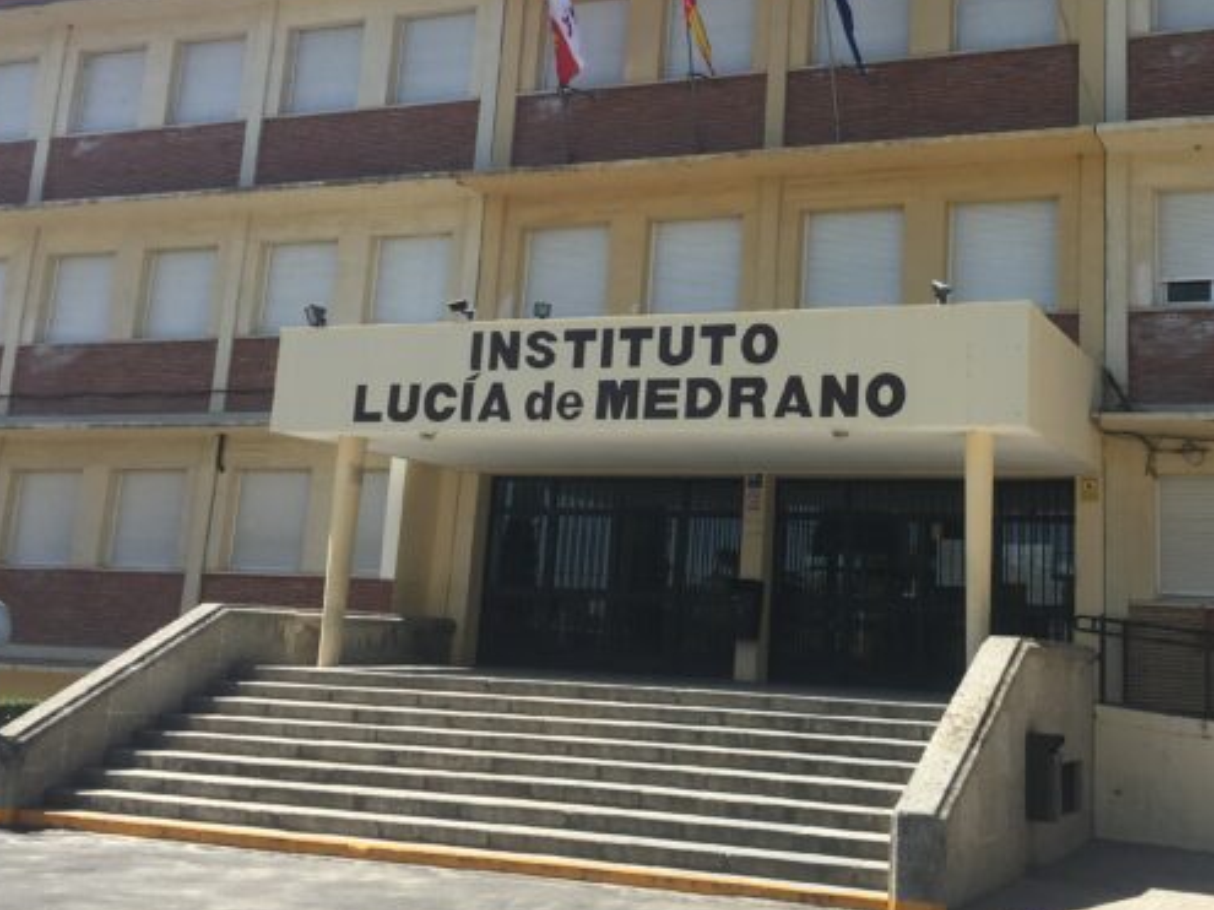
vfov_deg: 31.8
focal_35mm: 45
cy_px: 280
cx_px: 790
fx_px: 1578
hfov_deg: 41.6
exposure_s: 1/1166
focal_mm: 4.15
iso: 25
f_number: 2.2
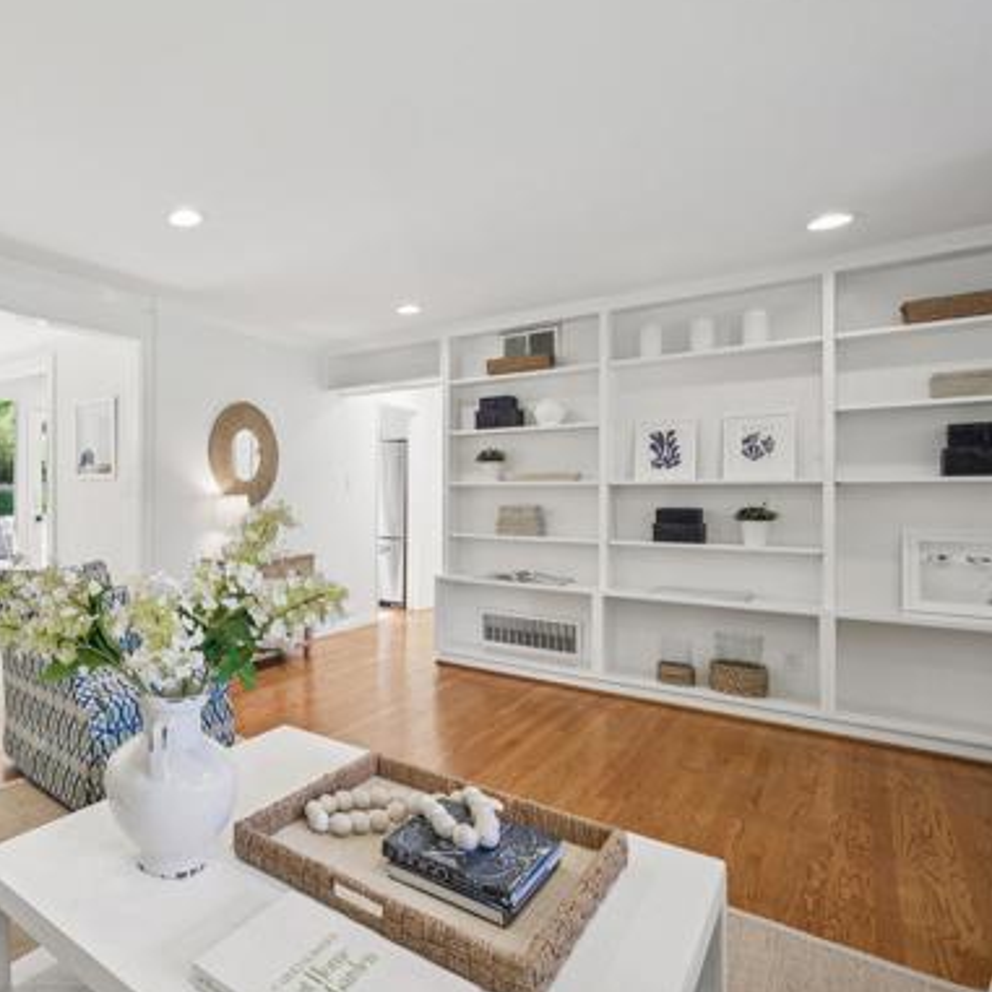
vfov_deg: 74.8
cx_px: 161
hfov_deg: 66.0
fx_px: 648
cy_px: 496
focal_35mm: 20
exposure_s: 1/40
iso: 400
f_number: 9
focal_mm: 14
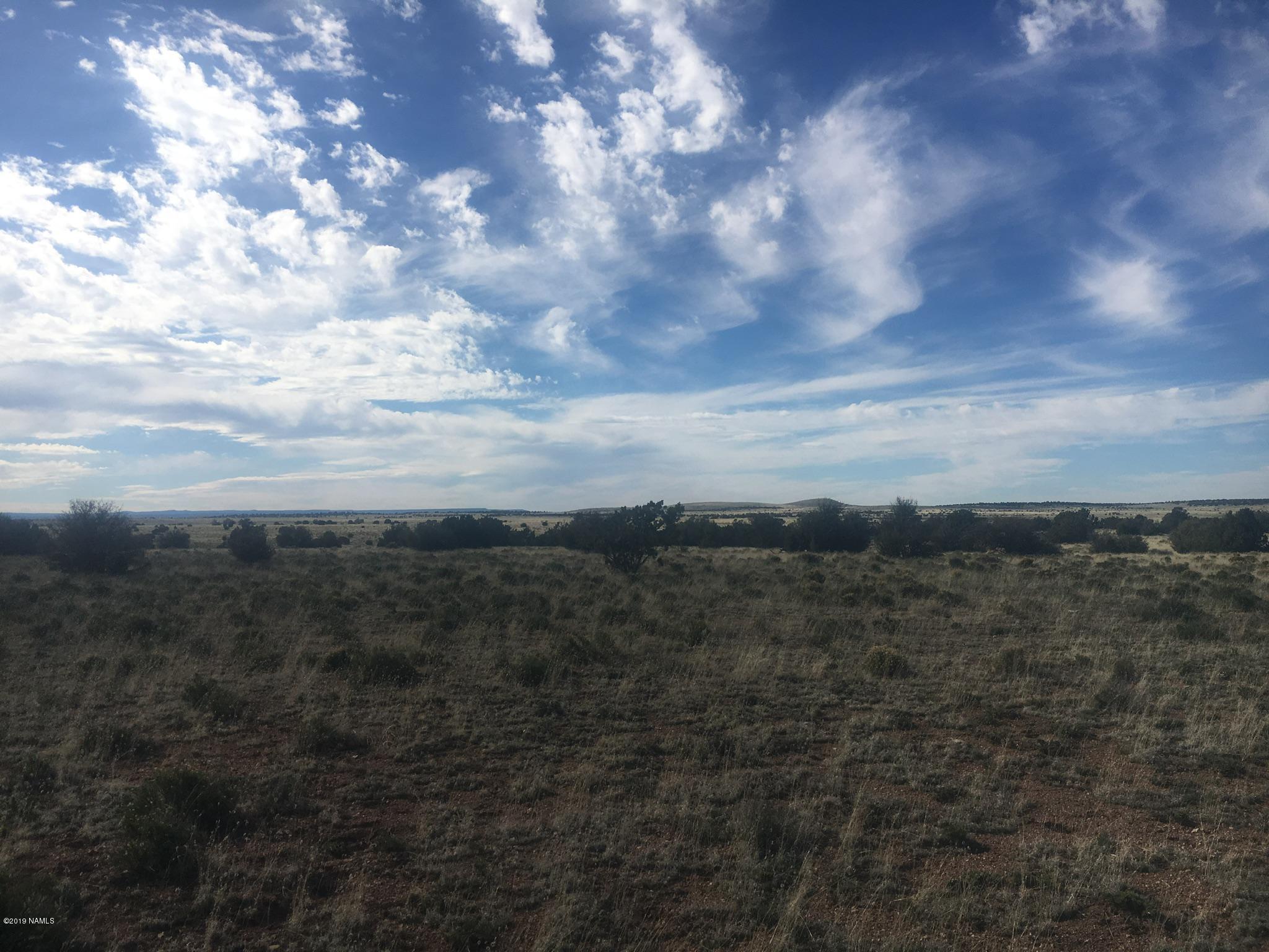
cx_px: 634
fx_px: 1063
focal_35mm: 29
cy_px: 476
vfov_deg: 48.2
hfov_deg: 61.7
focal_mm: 4.15
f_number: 2.2
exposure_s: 1/3663
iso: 25
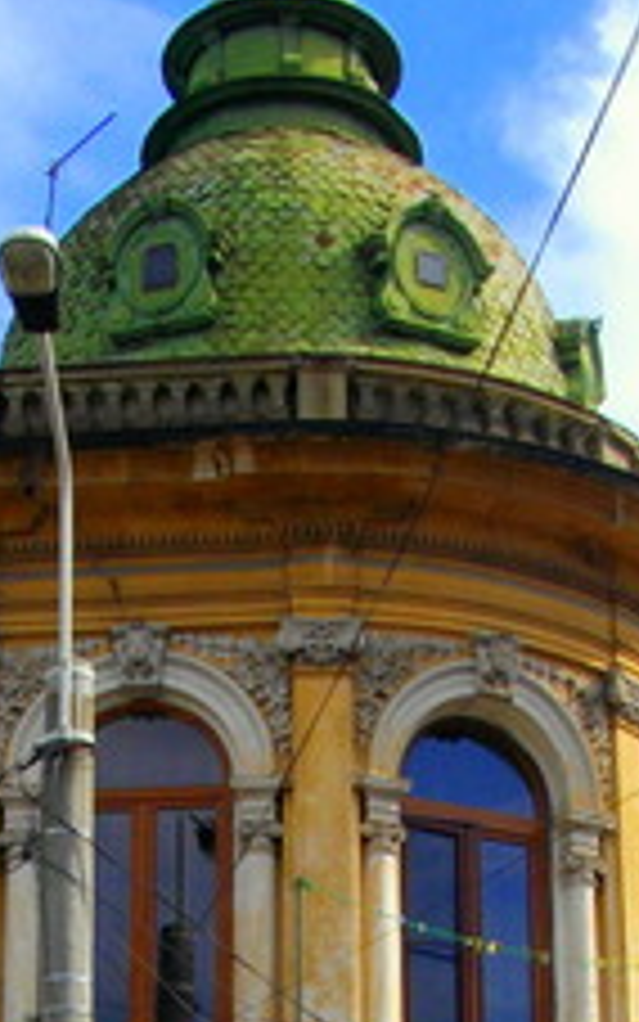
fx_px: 2423
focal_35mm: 87
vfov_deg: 21.7
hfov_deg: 15.0
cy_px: 1288
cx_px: 234
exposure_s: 1/160
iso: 100
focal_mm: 5.7
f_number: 8.8
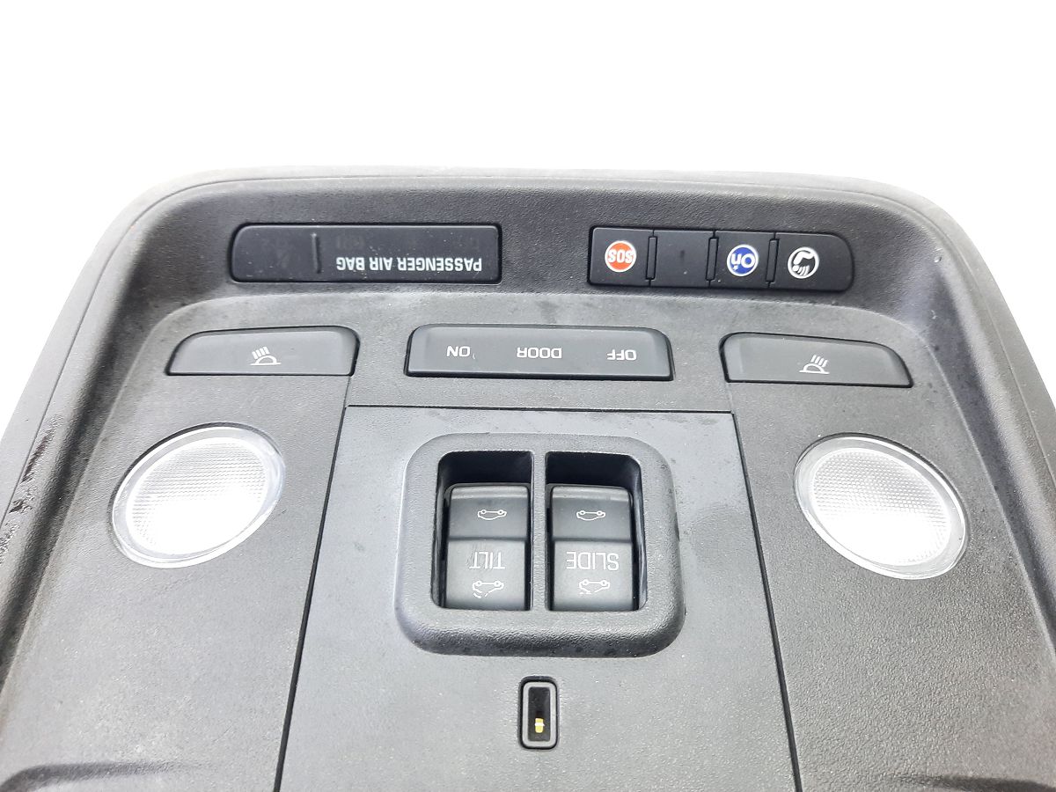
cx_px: 528
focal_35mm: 25
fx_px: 763
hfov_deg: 69.4
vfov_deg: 54.9
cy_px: 396
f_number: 2
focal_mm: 4.6
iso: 250
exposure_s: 1/33
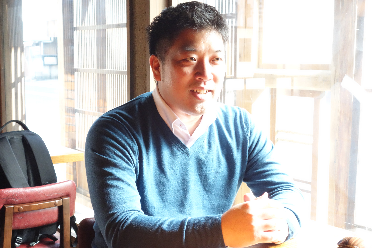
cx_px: 186
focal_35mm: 57
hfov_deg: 35.1
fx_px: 589
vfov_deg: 23.8
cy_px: 124
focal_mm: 21.08
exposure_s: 1/125
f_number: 4.5
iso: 1600
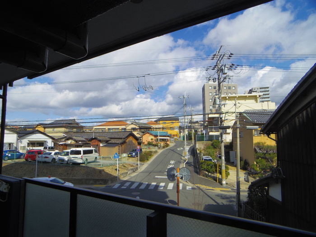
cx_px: 158
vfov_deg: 48.2
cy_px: 118
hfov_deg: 61.7
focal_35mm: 29
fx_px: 265
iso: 100
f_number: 4
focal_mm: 5.3
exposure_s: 1/1250
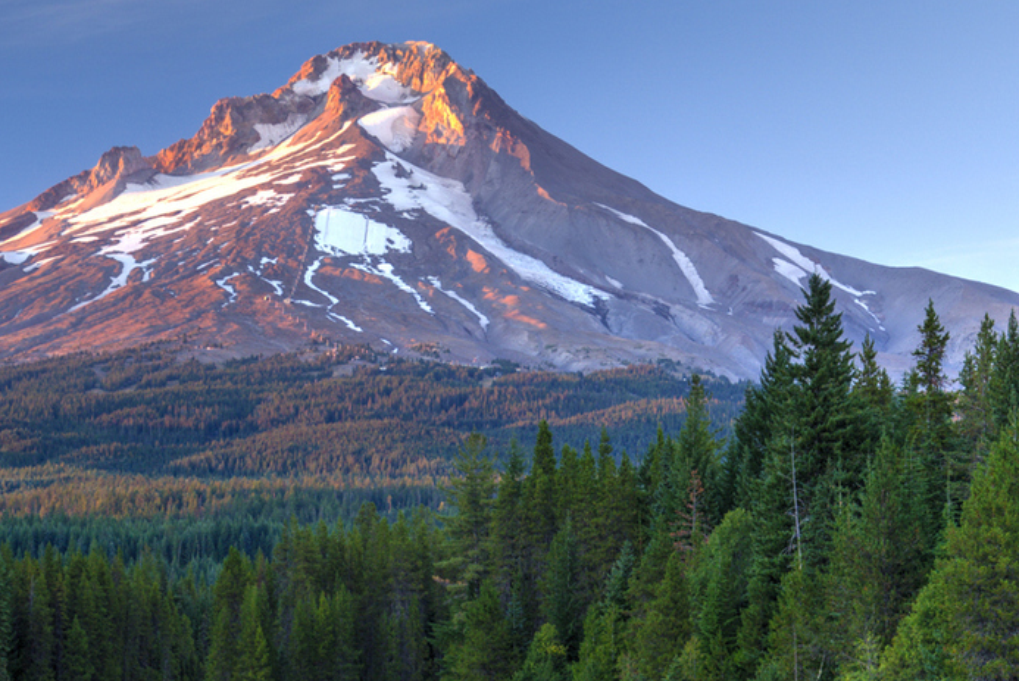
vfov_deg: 10.8
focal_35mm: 127
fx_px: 3597
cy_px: 522
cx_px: 653
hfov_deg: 16.1
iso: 160
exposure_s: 1/5
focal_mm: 44
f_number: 7.1
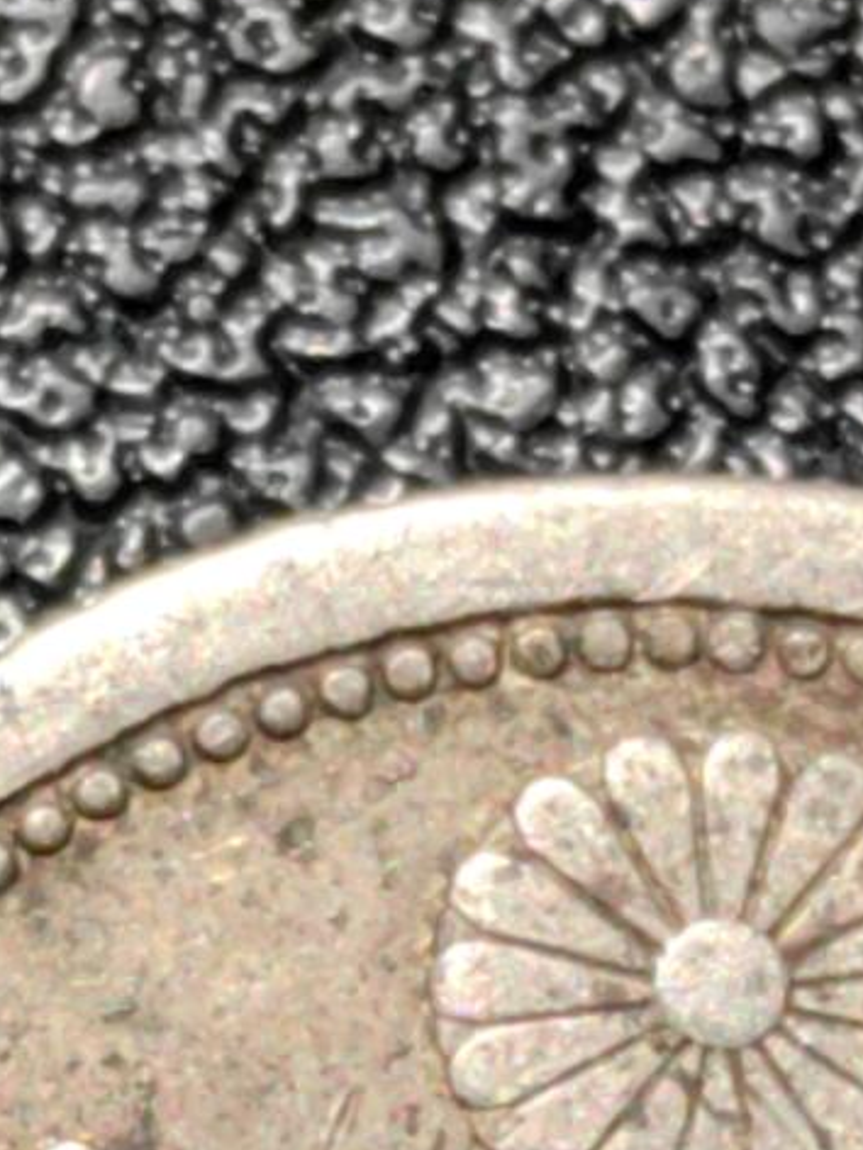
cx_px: 580
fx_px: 10138
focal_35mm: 305
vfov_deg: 6.4
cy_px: 1572
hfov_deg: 4.9
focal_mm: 5.75
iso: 80
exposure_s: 1/100
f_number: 2
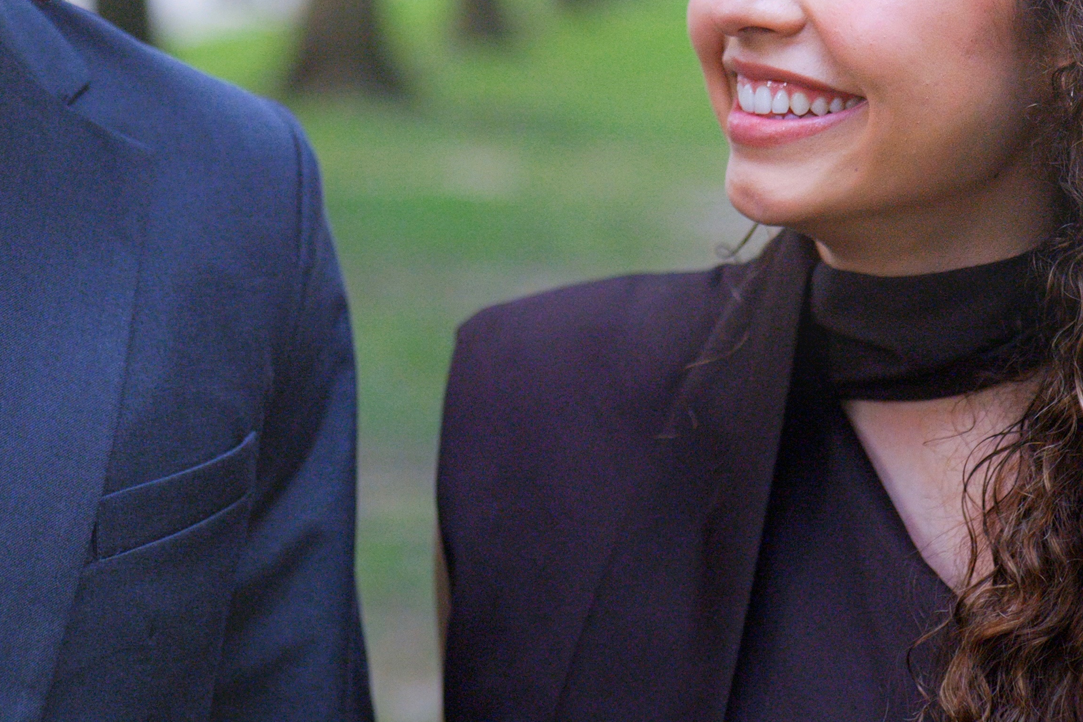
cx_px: 427
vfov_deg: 10.4
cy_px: 25
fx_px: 3941
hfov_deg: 15.6
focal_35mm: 131
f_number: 2.2
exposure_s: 1/400
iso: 1250
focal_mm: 50
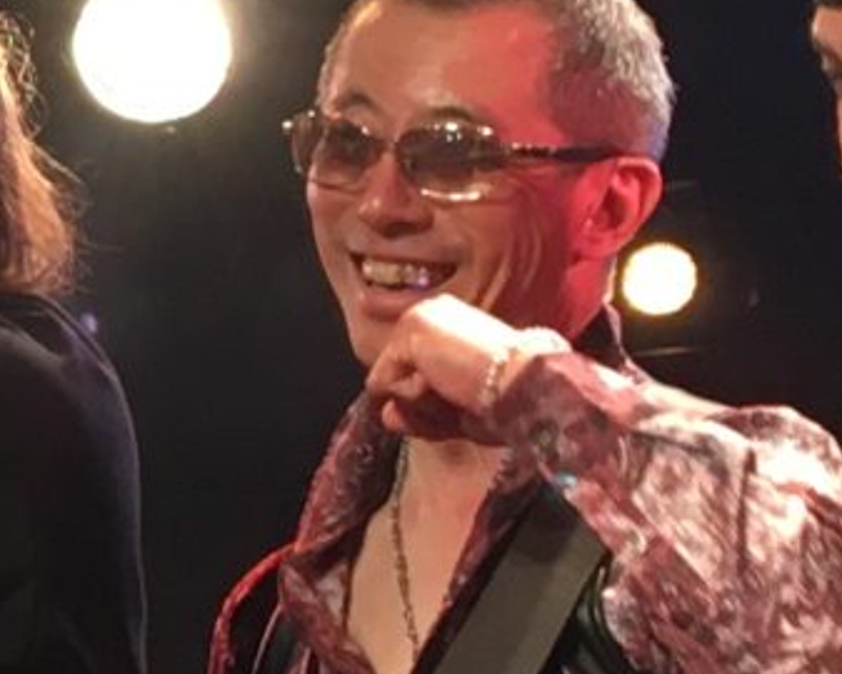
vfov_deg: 7.2
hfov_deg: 8.6
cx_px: -702
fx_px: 5361
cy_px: 162
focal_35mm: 215
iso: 64
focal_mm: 4.15
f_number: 2.2
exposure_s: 1/30
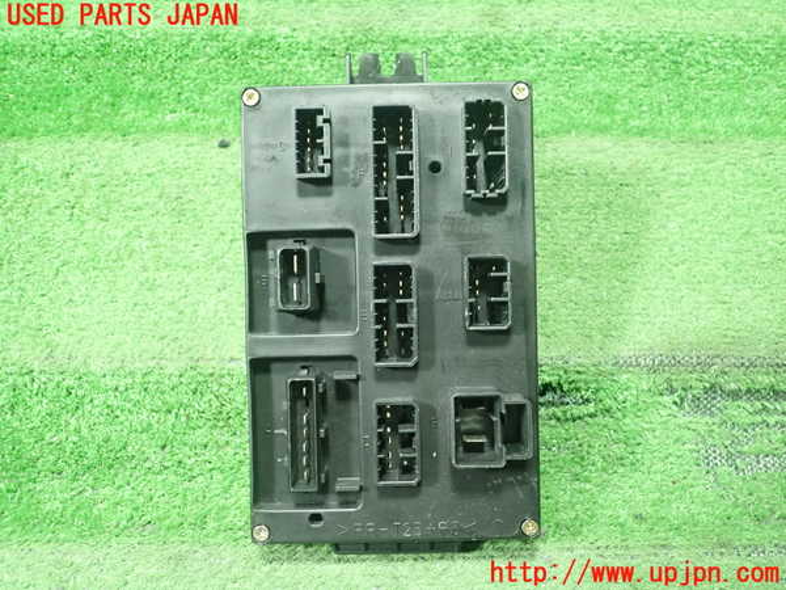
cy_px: 295
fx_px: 681
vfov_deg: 46.8
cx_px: 393
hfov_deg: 60.0
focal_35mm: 30
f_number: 2.3
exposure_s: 1/60
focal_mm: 5.5
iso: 800
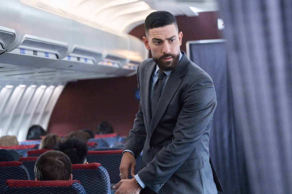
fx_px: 1095
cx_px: 146
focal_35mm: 135
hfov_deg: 15.2
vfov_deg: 10.2
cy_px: 97
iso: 10000
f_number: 4.5
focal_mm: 135
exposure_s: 1/160
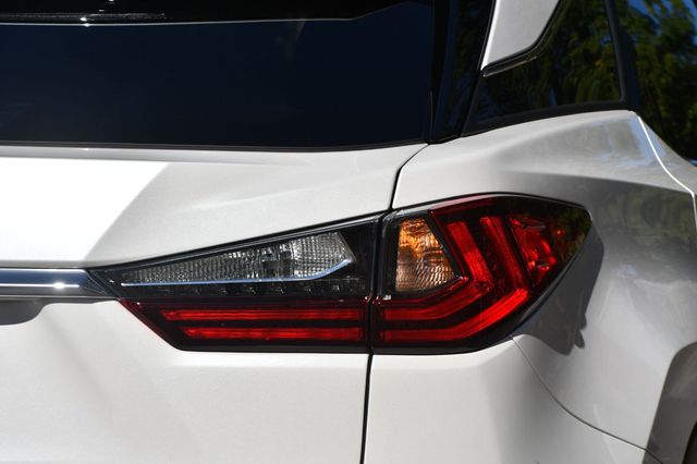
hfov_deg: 12.5
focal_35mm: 165
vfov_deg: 8.3
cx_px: 348
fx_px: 3193
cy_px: 232
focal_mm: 110
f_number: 10
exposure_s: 1/400
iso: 100
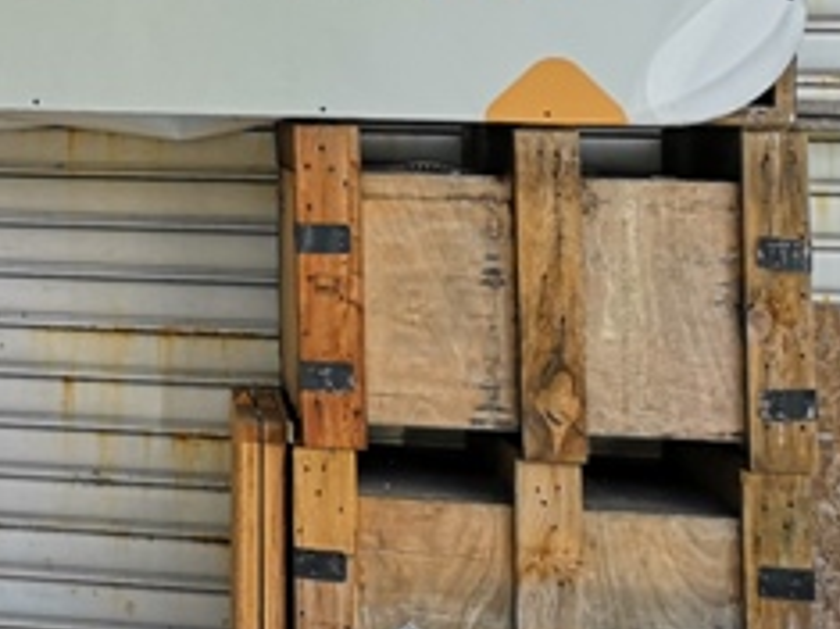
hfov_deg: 19.0
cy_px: -68
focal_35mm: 92
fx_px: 2231
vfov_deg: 15.6
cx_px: -386
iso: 50
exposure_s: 1/401
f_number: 1.8
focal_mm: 3.95
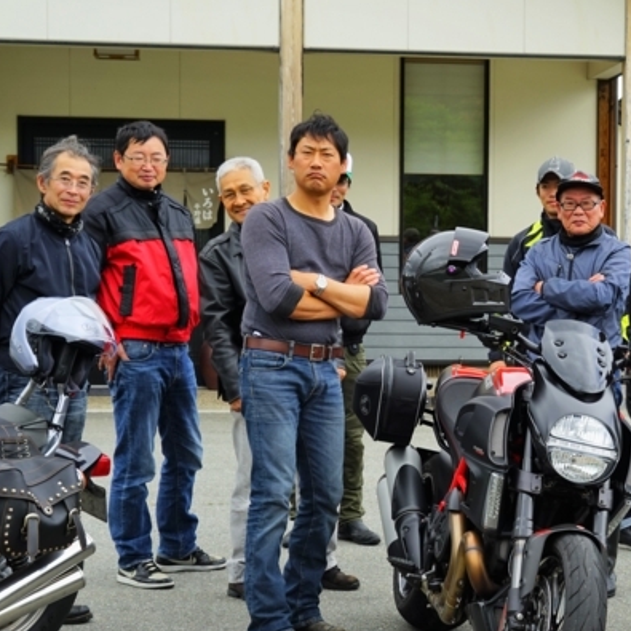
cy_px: 340
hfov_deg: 21.0
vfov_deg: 21.4
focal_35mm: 81
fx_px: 1670
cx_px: 551
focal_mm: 47
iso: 100
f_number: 9
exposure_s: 1/100
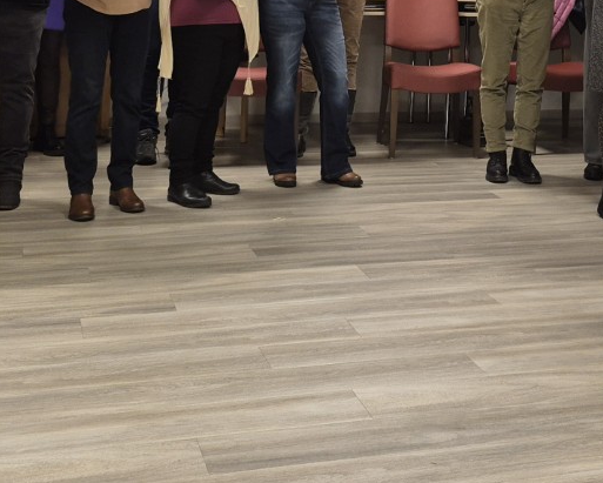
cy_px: -53
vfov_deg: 22.8
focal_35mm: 63
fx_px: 1125
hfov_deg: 29.7
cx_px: 429
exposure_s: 1/100
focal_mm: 5.4
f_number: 1.8
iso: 200
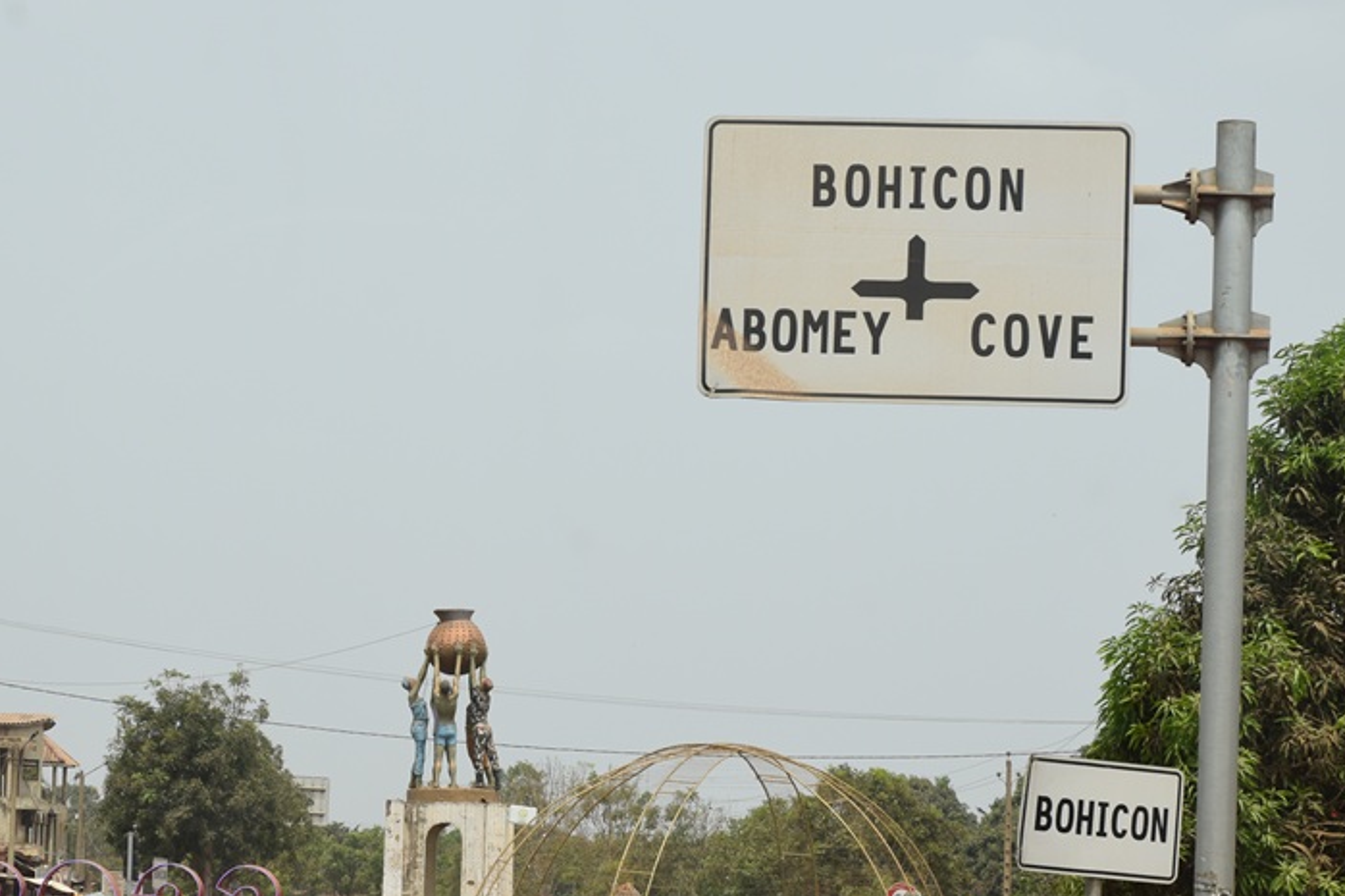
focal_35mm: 132
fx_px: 4930
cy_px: 642
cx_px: 553
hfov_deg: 15.5
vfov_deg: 10.4
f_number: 11
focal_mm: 60
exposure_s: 1/500
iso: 200
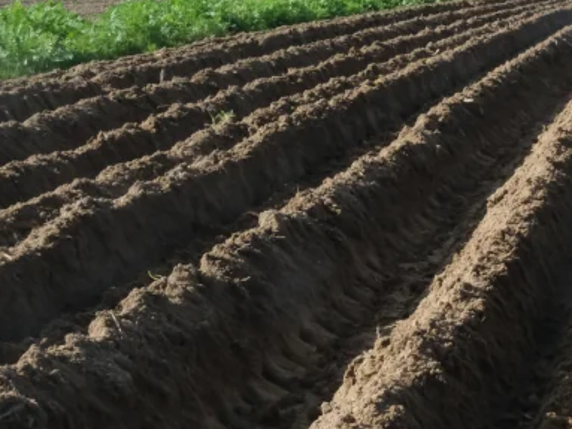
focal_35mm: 108
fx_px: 1784
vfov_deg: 13.7
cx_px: 645
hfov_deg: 17.5
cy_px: 201
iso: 4000
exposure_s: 1/500
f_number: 22
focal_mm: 28.9
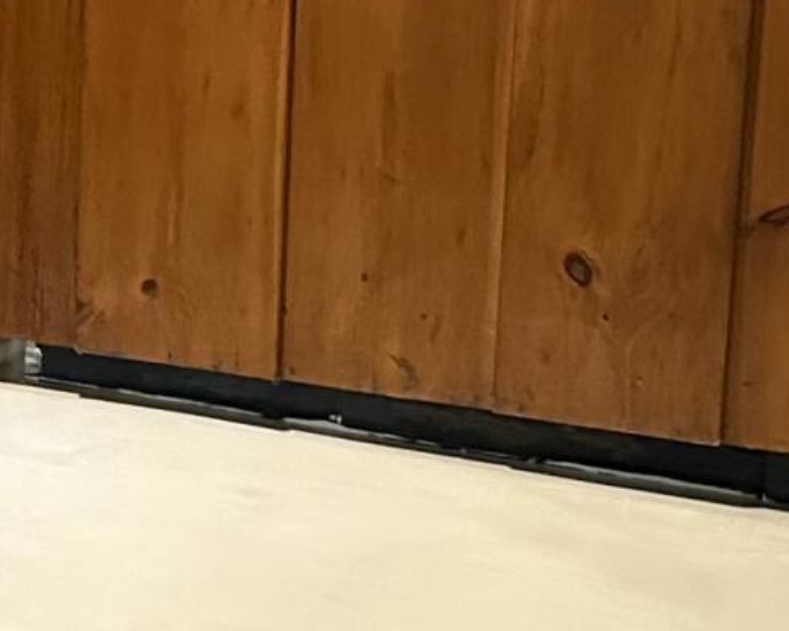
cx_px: -1030
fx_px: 3361
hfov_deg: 11.4
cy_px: 71
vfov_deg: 10.7
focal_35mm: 144
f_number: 1.78
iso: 800
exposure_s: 1/40
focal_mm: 6.86
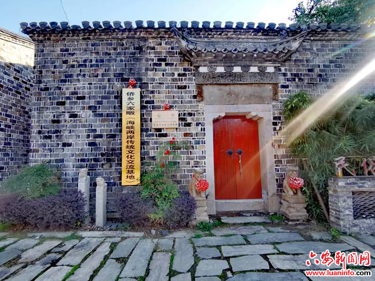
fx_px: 184
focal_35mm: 17
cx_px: 188
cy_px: 140
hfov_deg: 91.0
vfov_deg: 74.8
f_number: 2.2
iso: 50
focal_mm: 2.26
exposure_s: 1/308
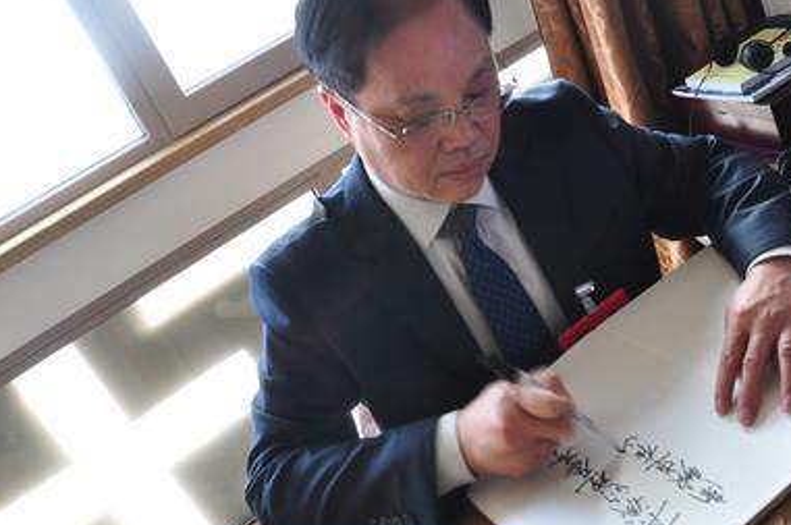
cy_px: 229
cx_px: 463
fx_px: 856
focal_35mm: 39
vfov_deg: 34.1
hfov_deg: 49.4
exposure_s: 1/10
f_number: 5.6
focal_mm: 18
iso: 200
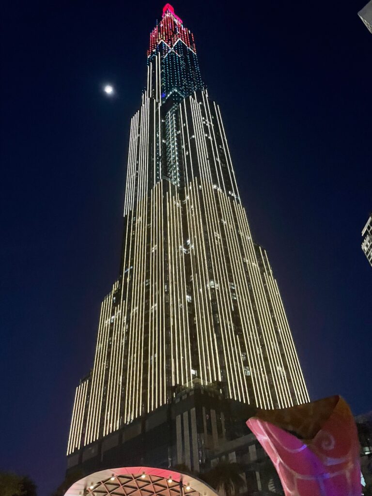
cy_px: 248
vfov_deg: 67.3
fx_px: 373
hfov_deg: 53.1
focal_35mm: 26
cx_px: 186
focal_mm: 4.2
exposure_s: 1/43
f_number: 1.6
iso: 500
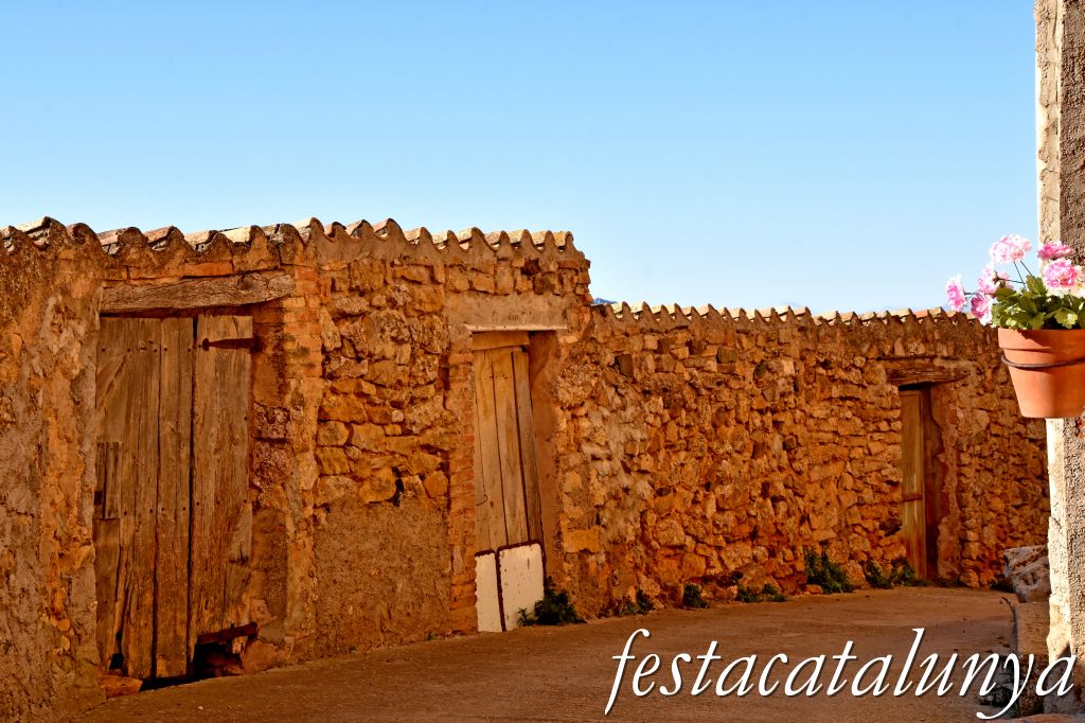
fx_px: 2350
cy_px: 362
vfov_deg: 17.5
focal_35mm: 78
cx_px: 542
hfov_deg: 26.0
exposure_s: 1/250
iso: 500
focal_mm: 52
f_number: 16
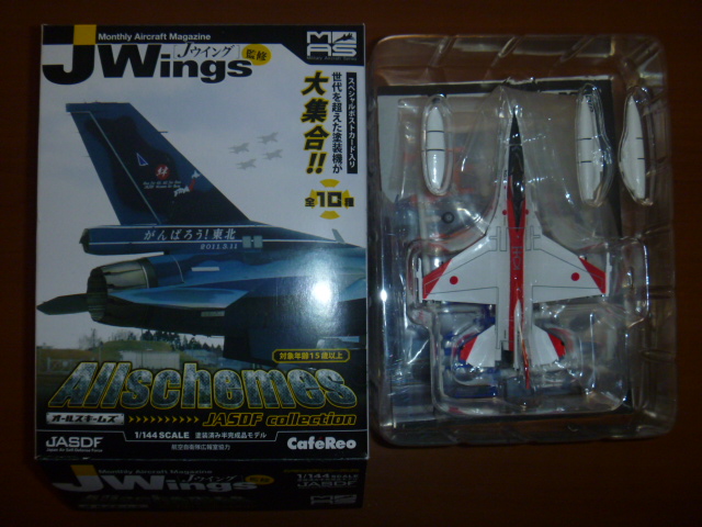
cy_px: 264
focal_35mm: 35
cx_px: 351
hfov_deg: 52.6
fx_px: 710
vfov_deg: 40.7
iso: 200
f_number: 3.5
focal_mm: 6.3
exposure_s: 1/30
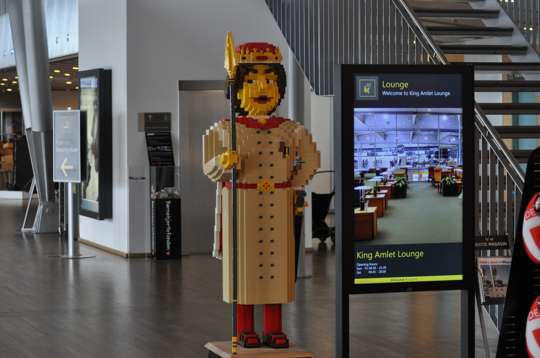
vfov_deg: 13.0
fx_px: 1573
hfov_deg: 19.5
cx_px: 270
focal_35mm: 105
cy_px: 179
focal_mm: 70
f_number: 4
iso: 800
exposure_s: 1/200
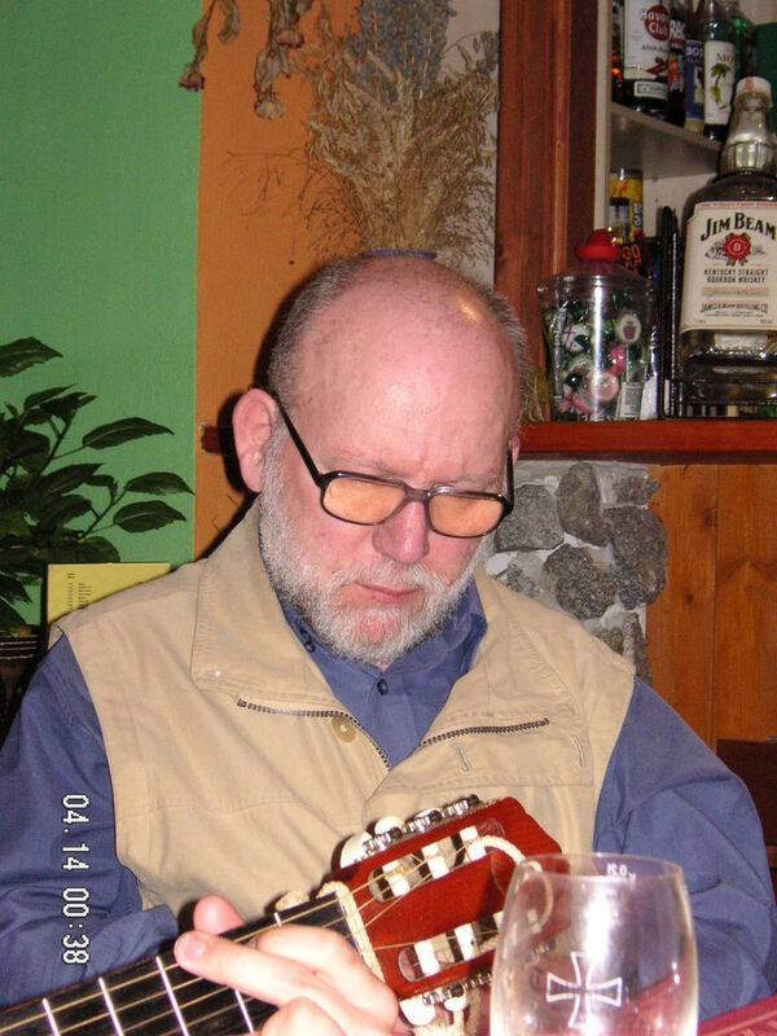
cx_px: 388
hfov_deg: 21.0
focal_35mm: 70
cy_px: 518
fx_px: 2095
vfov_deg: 27.8
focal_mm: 11.7
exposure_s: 1/90
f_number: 4.2
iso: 160
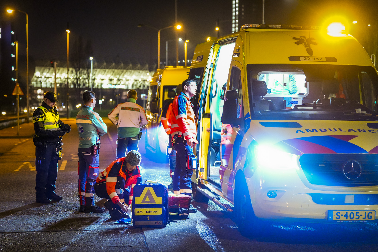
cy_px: 126
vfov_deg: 19.5
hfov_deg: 28.8
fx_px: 735
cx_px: 189
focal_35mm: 70
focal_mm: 70
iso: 6400
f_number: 2.8
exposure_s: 1/30
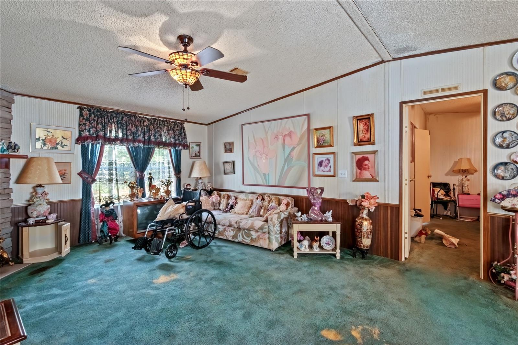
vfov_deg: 77.3
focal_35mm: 15
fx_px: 216
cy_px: 172
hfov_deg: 100.4
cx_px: 259
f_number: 9
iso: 250
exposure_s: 2.5
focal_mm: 10
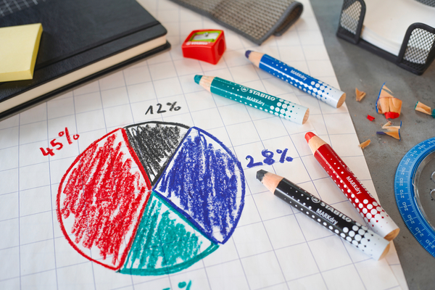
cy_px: 145
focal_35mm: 35
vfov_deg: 37.9
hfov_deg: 54.4
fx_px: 423
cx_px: 218
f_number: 4
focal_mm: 35
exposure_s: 1/40
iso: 100
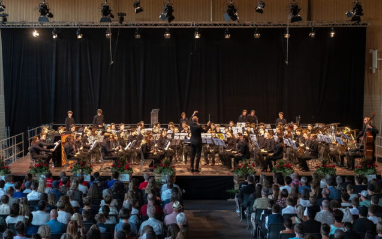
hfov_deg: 38.9
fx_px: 541
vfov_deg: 24.9
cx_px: 194
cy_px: 120
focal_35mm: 52
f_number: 6.7
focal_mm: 50
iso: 4000
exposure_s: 1/90
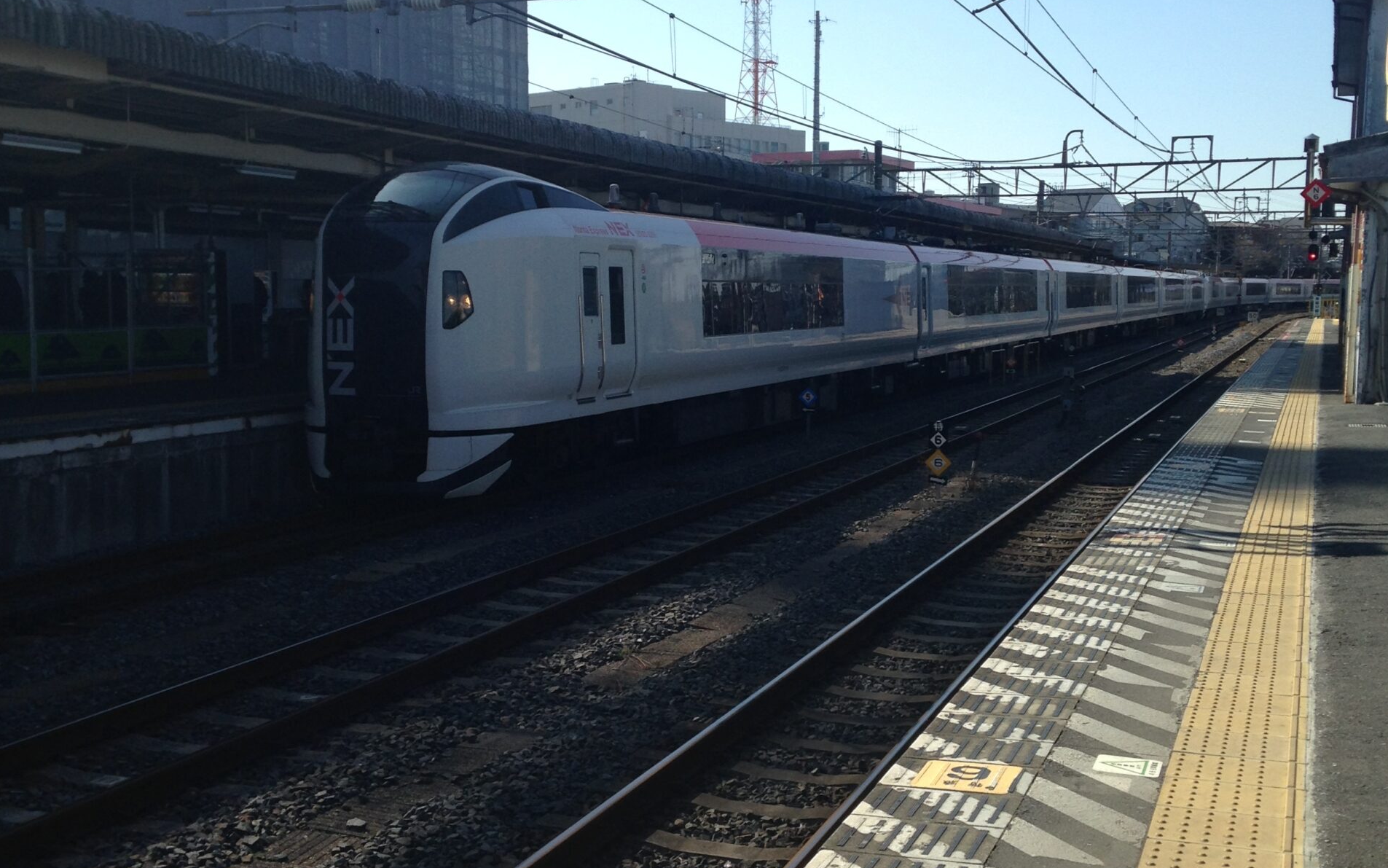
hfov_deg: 42.6
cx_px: 697
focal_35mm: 47
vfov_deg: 27.4
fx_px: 1778
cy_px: 435
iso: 50
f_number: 2.4
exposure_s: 1/1427
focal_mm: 4.12
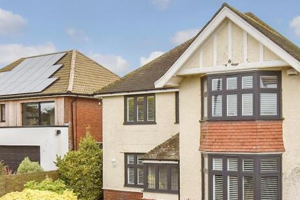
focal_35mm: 36
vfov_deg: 36.0
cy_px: 151
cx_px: 241
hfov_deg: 49.9
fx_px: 300
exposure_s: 1/125
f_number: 8
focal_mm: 11
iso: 400
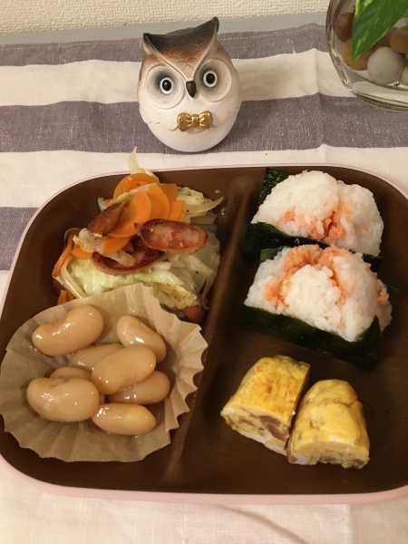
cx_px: 204
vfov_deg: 61.7
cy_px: 272
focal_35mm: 29
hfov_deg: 48.2
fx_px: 456
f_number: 2.2
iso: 125
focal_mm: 4.15
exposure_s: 1/30
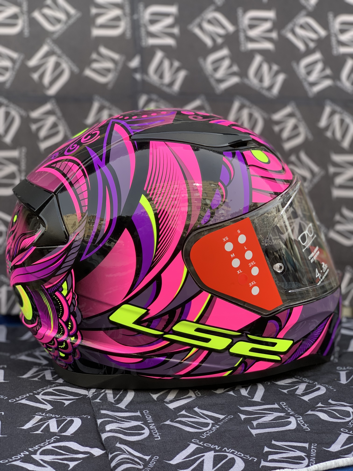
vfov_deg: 36.8
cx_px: 176
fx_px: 707
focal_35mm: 52
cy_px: 236
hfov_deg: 28.0
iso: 16
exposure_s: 1/122
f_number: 2.4
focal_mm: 6
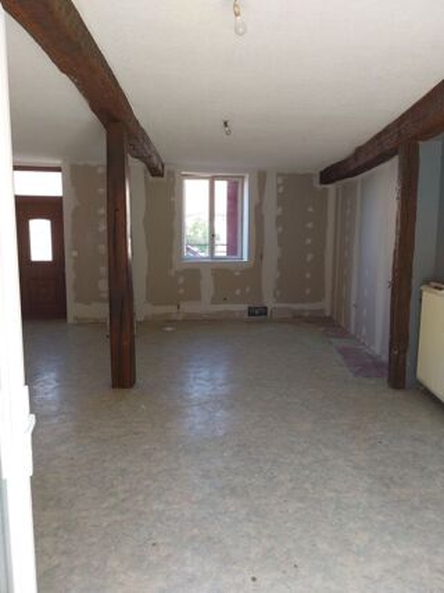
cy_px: 296
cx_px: 222
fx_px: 445
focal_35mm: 26
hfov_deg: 53.0
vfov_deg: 67.3
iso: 32
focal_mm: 4
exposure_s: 1/50
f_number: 1.8
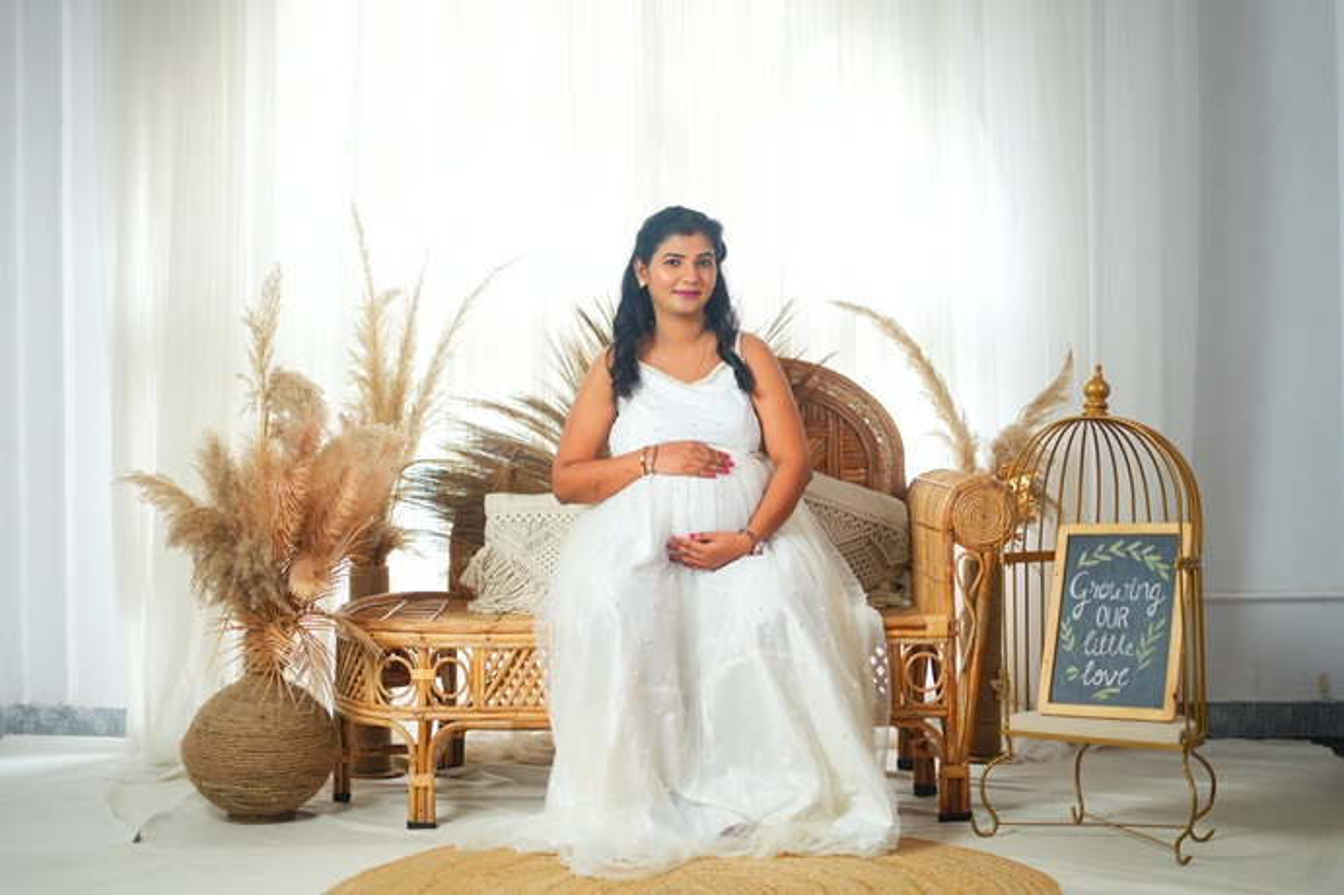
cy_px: 448
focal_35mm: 50
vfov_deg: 27.0
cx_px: 672
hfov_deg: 39.6
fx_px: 1866
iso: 640
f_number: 1.8
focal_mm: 50
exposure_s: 1/160
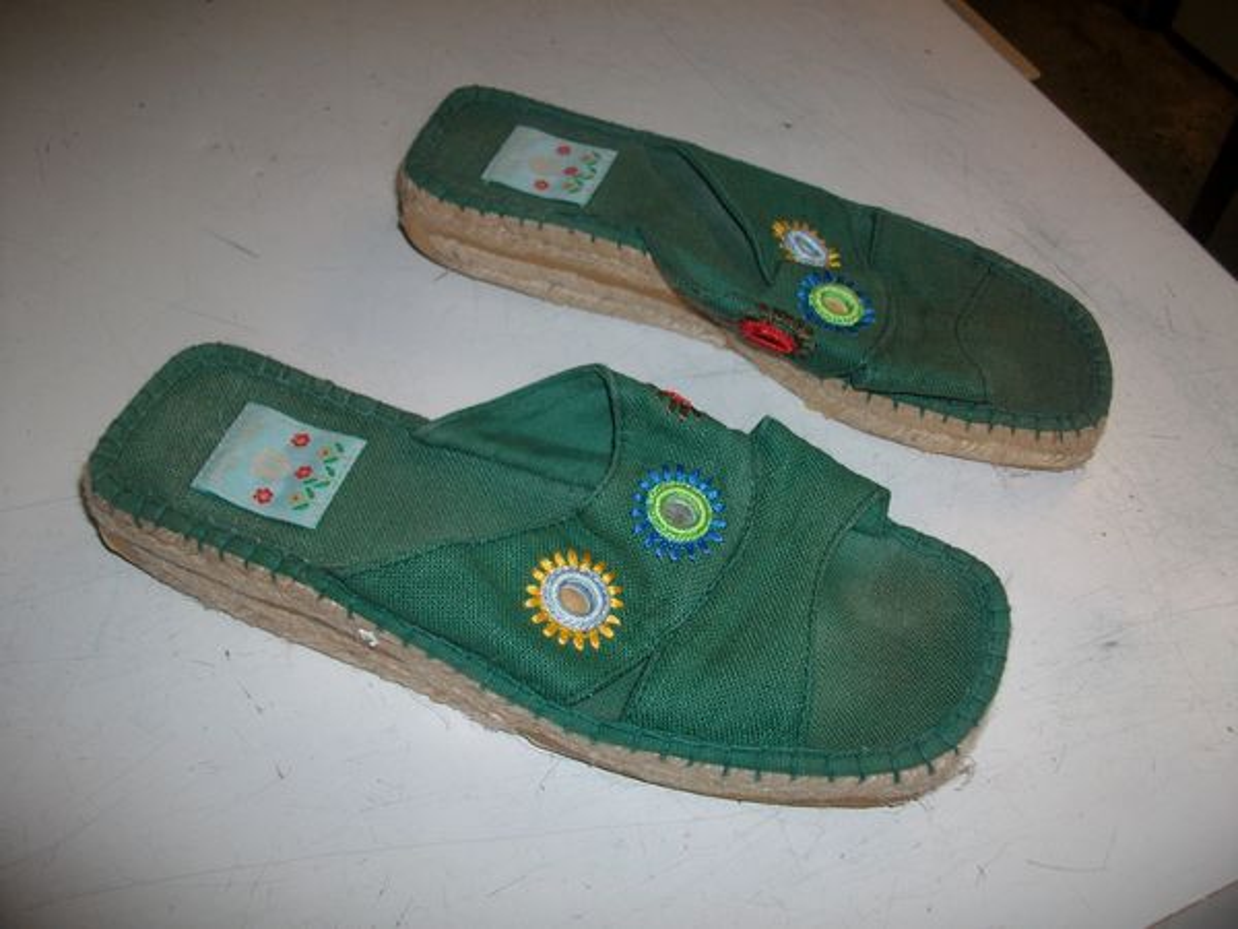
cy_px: 464
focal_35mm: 32
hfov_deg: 56.8
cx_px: 619
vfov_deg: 44.2
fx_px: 1144
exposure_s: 1/40
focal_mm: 5.7
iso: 80
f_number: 2.9
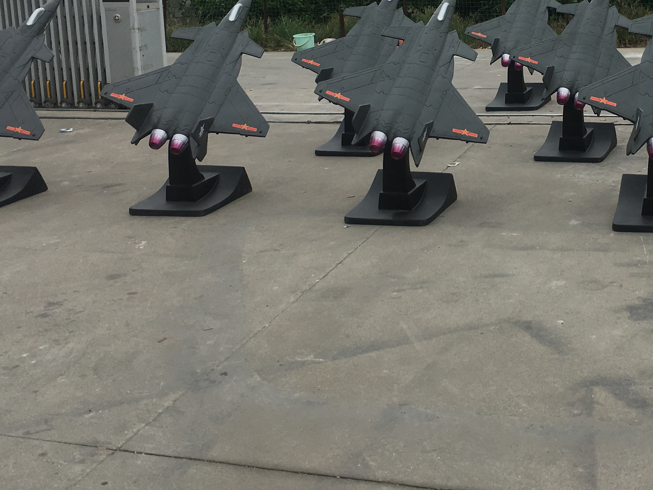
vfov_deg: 26.2
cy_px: 126
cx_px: 490
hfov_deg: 34.2
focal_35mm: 55
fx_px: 1037
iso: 25
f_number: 2.2
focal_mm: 4.15
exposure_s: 1/974
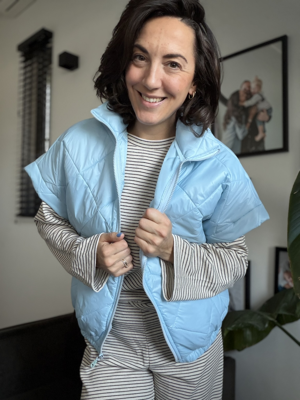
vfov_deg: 60.0
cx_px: 150
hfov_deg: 46.8
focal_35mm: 30
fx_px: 347
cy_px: 200
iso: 200
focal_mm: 2.71
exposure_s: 1/60
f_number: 1.9
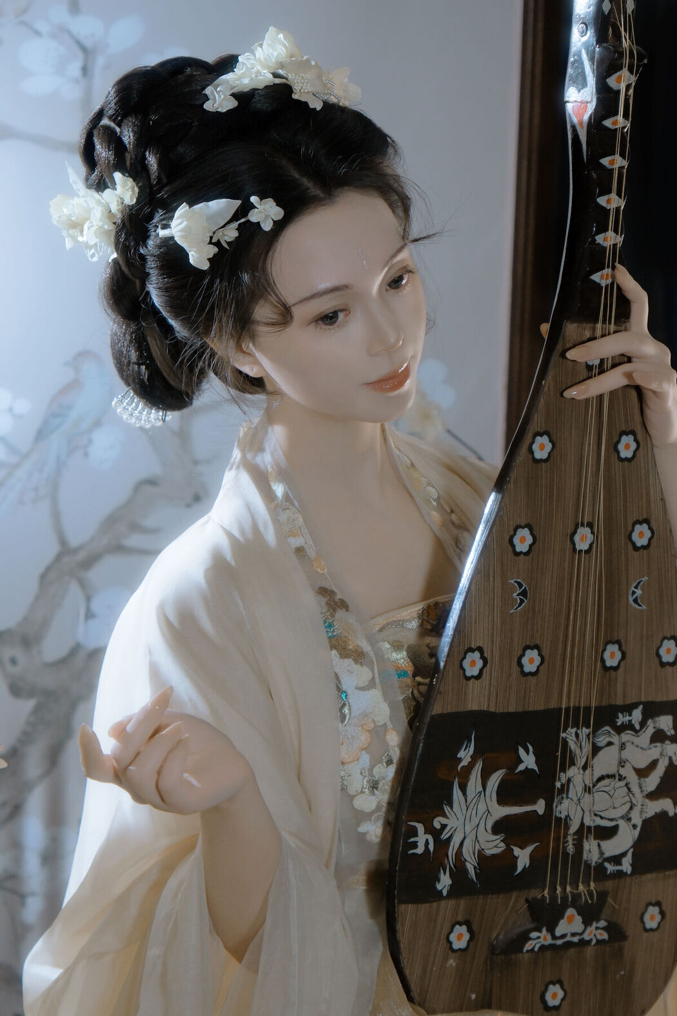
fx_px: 2256
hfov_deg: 17.1
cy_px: 508
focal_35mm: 80
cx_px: 338
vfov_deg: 25.4
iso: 640
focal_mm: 53.2
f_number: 3.2
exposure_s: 1/200
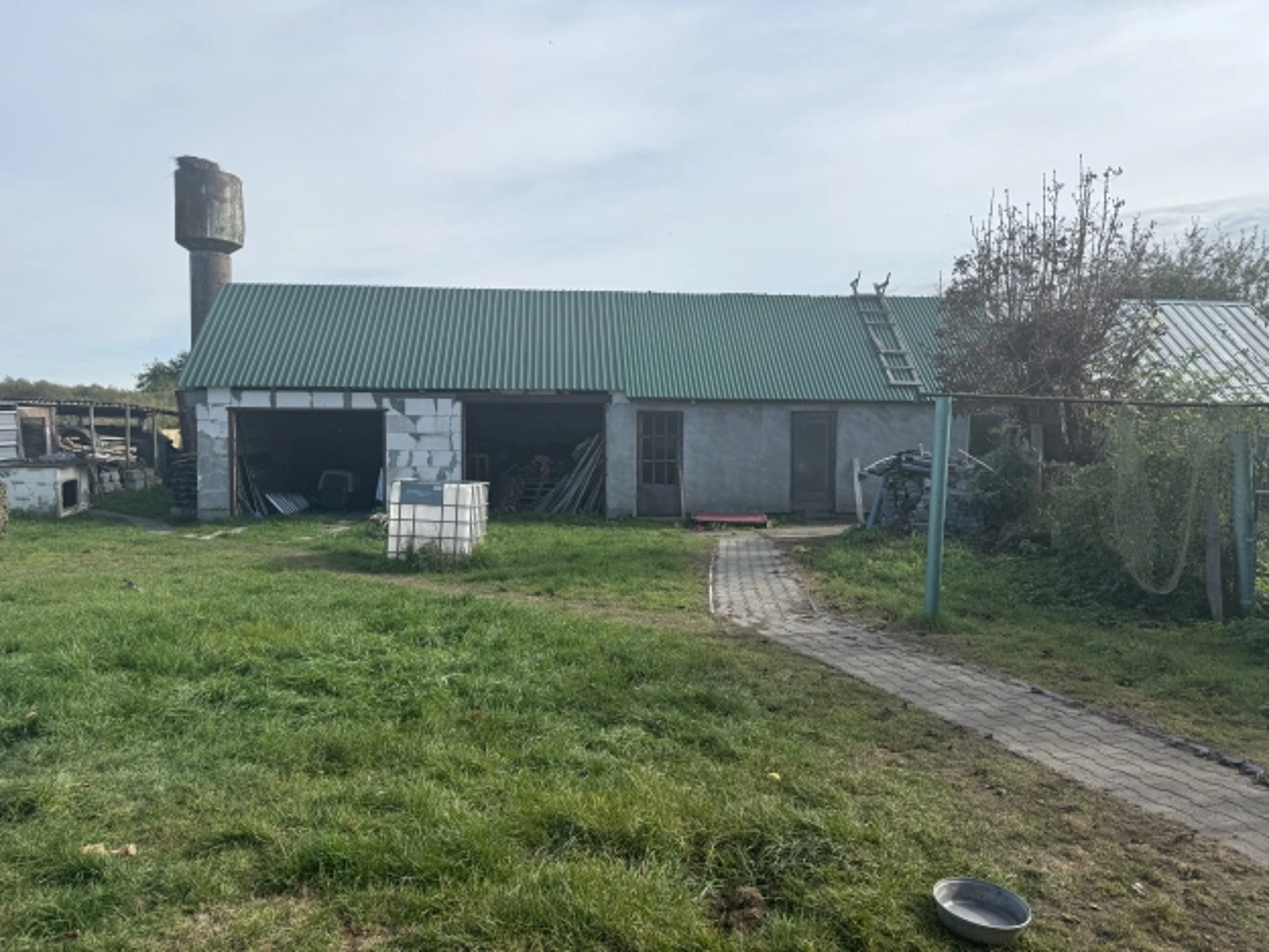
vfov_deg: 56.8
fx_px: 880
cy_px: 476
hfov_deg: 71.6
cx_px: 634
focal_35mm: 24
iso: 80
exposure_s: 1/3802
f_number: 1.78
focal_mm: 6.76
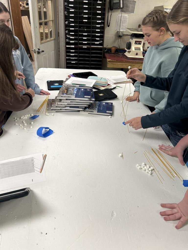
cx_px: 94
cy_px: 125
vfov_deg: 67.3
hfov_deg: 53.1
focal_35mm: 26
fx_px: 188
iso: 100
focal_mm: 5.7
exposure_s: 1/120
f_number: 1.5
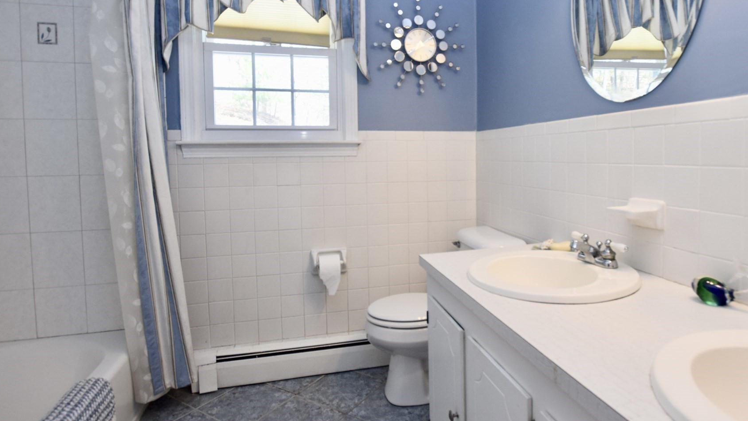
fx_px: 377
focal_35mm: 19
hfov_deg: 89.0
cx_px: 425
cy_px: 172
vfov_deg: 58.0
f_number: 4.5
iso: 400
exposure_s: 1/80
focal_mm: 10
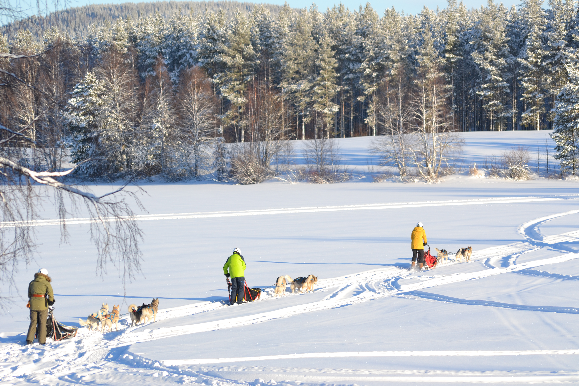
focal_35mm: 202
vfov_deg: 6.8
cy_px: 193
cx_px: 290
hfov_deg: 10.2
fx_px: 3257
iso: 140
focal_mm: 135
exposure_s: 1/500
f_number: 5.6
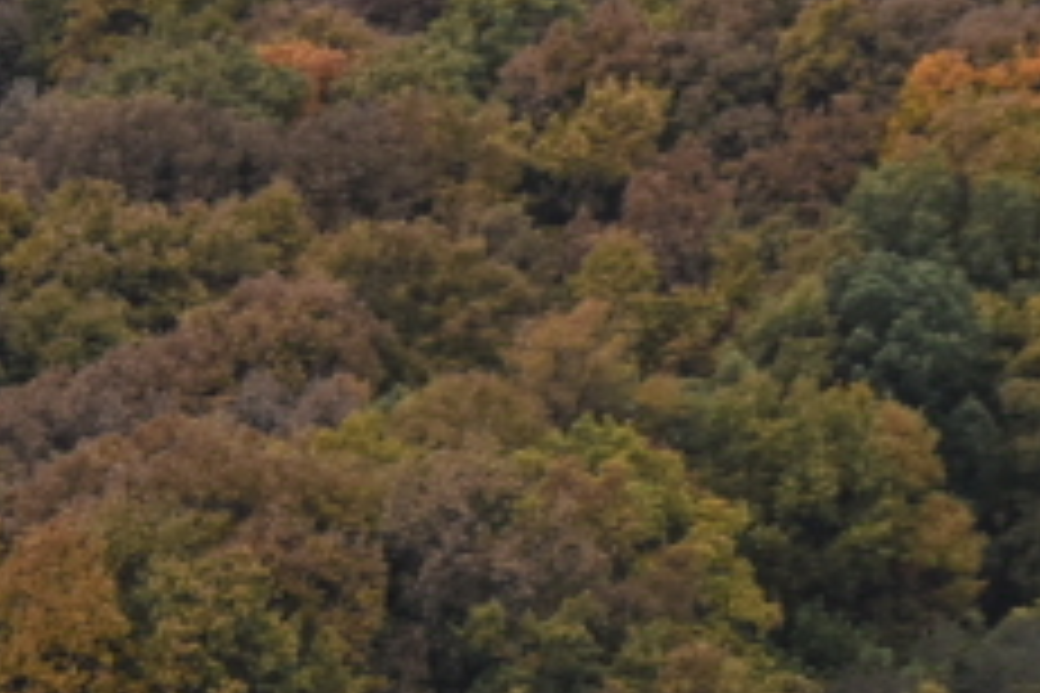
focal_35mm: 357
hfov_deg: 5.7
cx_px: -351
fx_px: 10317
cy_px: 693
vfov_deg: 3.8
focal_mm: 55
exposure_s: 1/250
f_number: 8
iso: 400
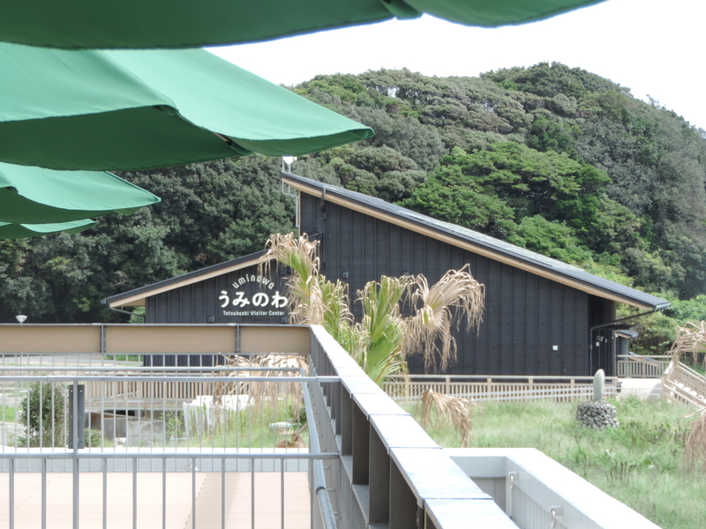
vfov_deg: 12.3
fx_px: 2447
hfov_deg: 16.4
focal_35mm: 120
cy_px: 264
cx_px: 353
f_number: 4.2
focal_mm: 21.4
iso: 80
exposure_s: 1/250
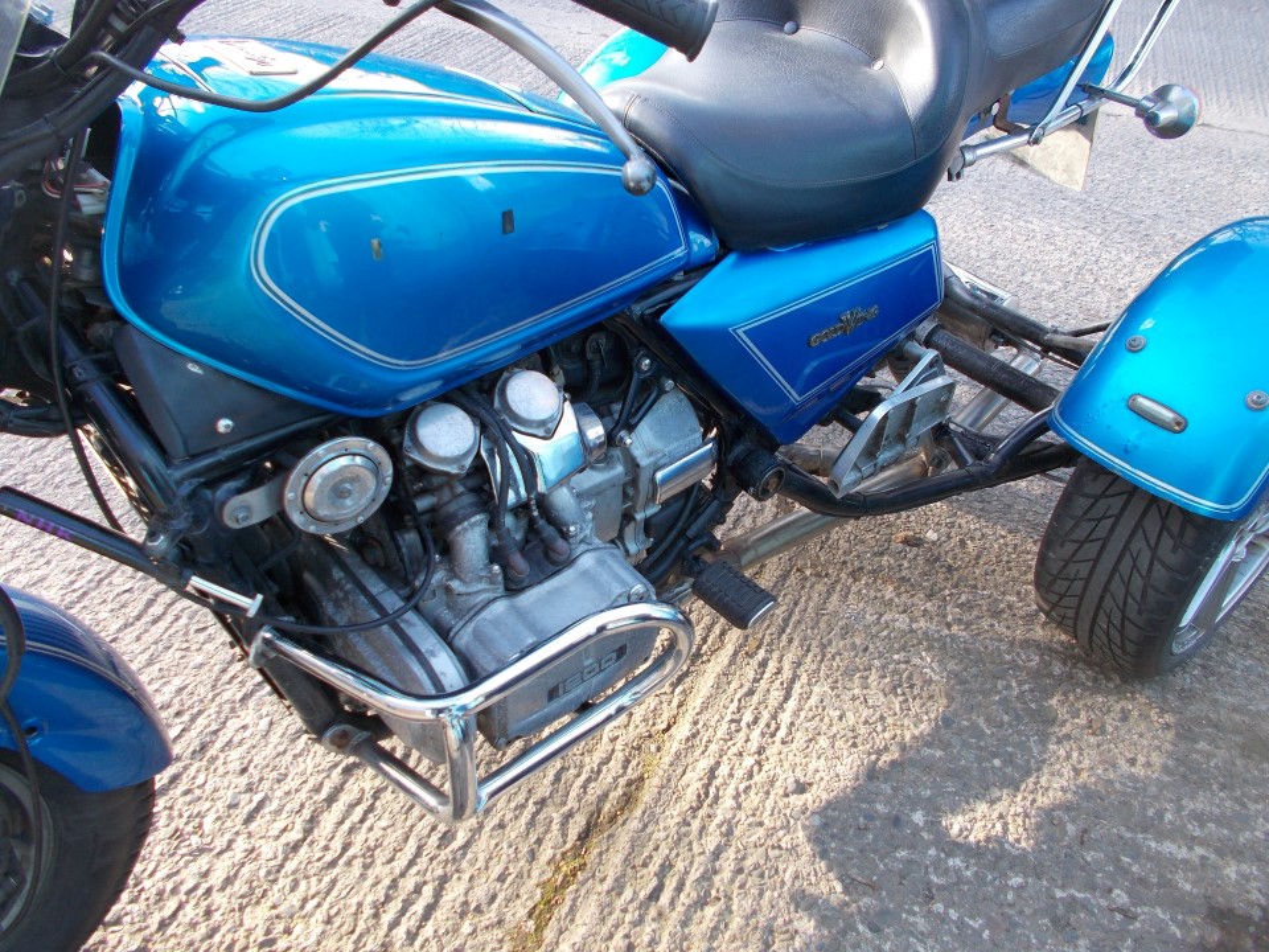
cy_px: 476
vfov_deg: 46.8
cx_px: 634
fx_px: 1100
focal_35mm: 30
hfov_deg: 60.0
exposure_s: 1/40
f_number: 3.4
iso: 80
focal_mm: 5.3
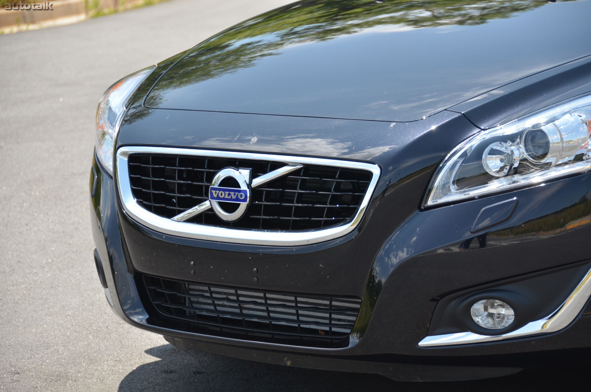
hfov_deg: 13.1
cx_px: 296
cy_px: 196
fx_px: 2580
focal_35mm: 158
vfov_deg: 8.7
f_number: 5.3
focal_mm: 105
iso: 400
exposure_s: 1/1000
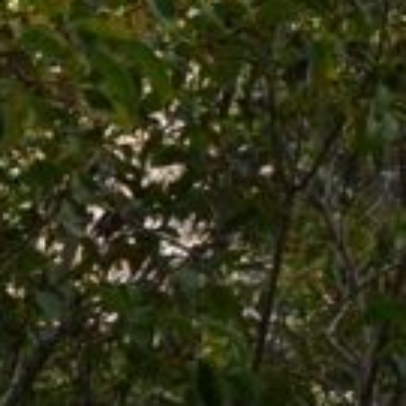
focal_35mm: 147
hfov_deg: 11.5
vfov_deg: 11.1
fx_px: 1951
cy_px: -307
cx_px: 550
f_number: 3
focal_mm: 6.3
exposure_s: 1/500
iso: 80
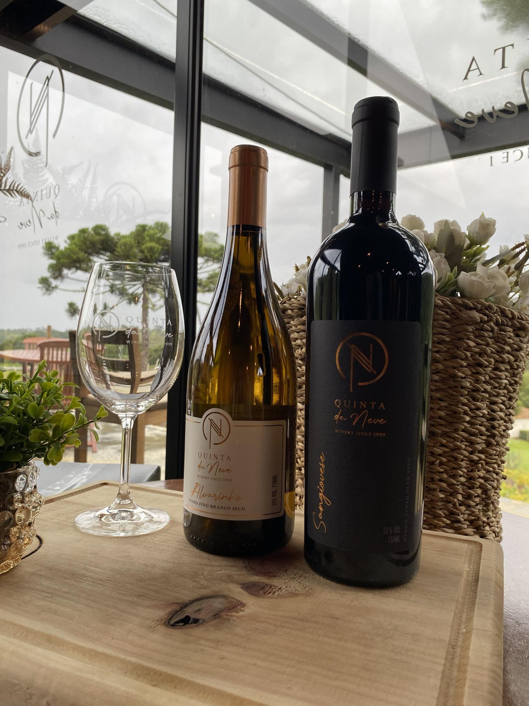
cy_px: 353
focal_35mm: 26
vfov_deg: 67.3
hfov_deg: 53.1
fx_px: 530
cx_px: 264
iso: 64
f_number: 1.8
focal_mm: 4.25
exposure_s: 1/122
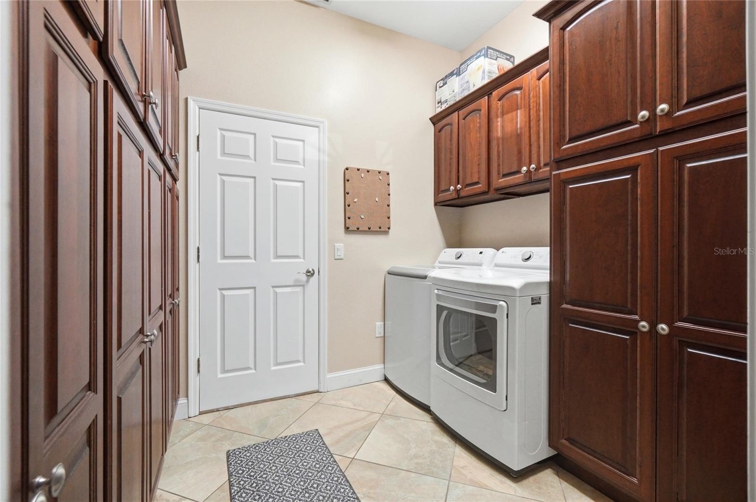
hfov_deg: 100.5
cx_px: 378
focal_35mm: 15
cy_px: 251
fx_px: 315
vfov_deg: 77.2
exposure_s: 1/50
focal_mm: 10
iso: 125
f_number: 5.6
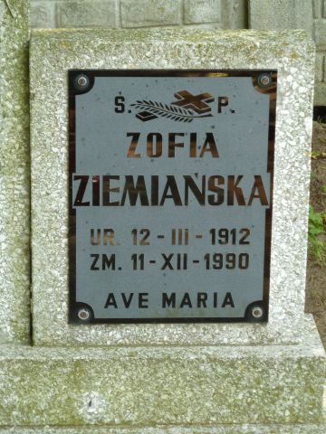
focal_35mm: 137
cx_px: 163
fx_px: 1720
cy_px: 217
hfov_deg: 10.8
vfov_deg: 14.4
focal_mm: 22.5
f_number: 4.5
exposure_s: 1/40
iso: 160
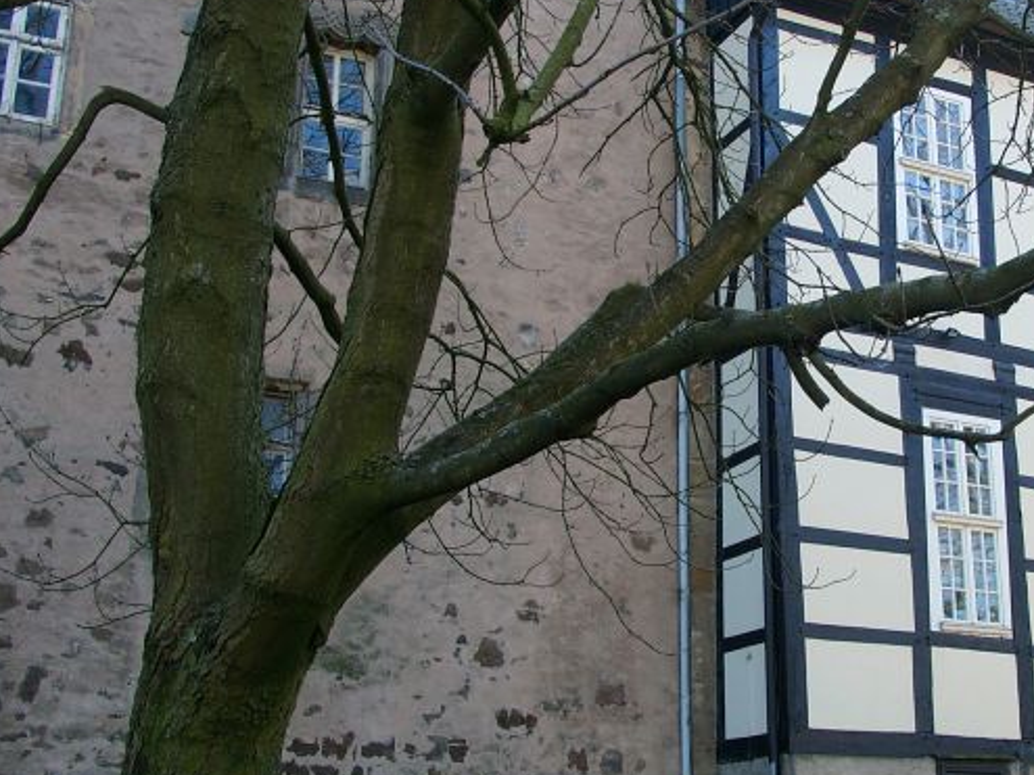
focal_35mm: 55
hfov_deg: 34.5
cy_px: 328
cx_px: 729
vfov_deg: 26.5
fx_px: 1642
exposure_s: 1/111
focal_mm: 7.13
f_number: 4
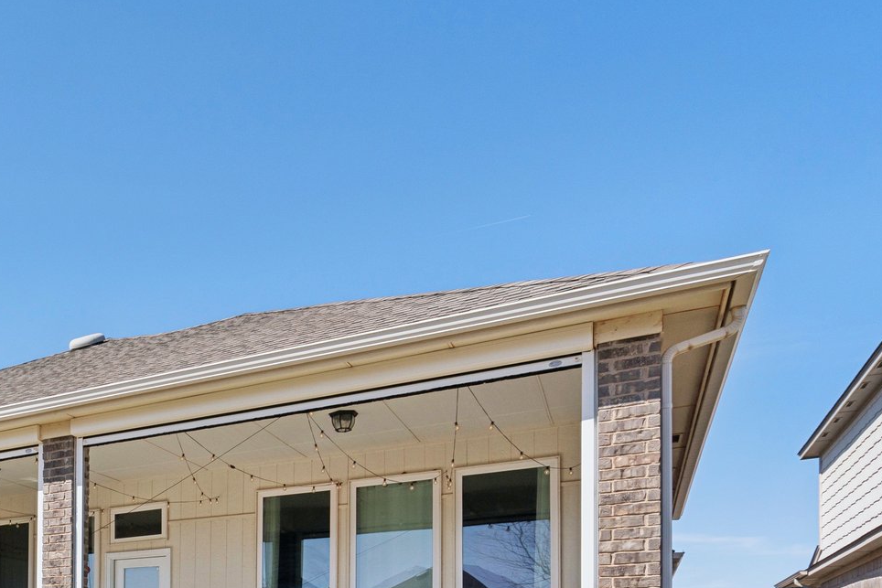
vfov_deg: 34.8
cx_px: 16
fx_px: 833
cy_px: 606
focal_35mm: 34
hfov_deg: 47.2
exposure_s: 1/1600
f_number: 7.1
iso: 200
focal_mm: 16
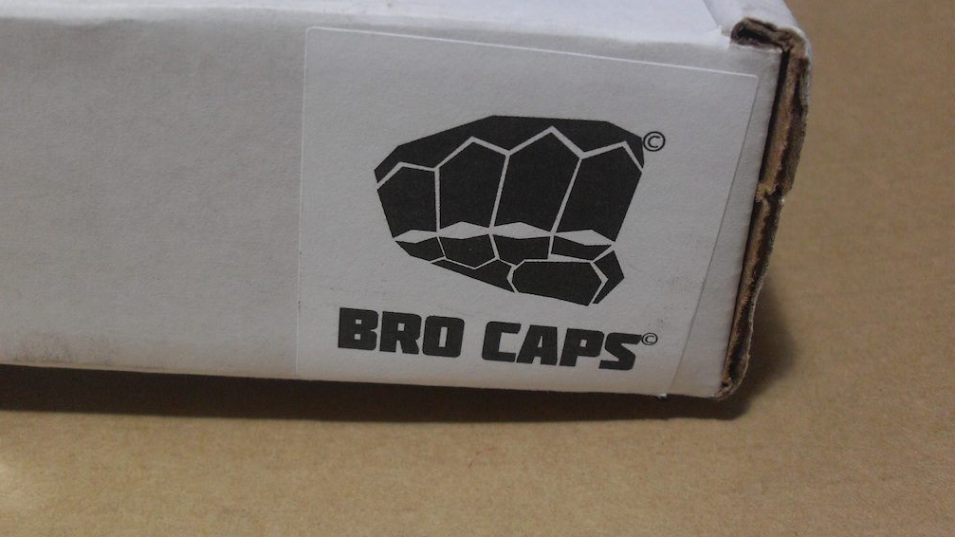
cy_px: 265
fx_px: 1038
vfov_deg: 29.0
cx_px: 482
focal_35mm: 41
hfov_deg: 49.4
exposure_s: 1/4
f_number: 2.8
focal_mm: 6.3
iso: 200
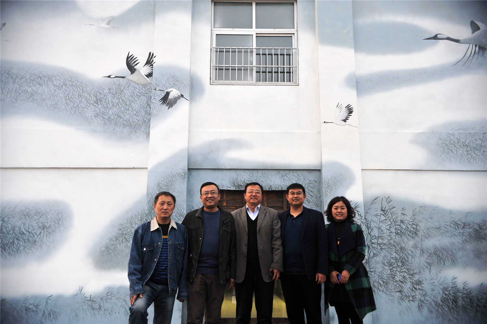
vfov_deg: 41.1
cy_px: 162
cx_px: 244
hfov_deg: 58.7
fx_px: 433
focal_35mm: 32
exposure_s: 1/125
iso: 800
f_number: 5
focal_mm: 32
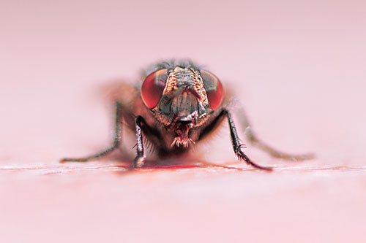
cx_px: 183
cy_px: 122
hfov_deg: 9.8
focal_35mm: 210
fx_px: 2134
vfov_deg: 6.5
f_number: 9.5
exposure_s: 1/800
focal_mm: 210
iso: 220
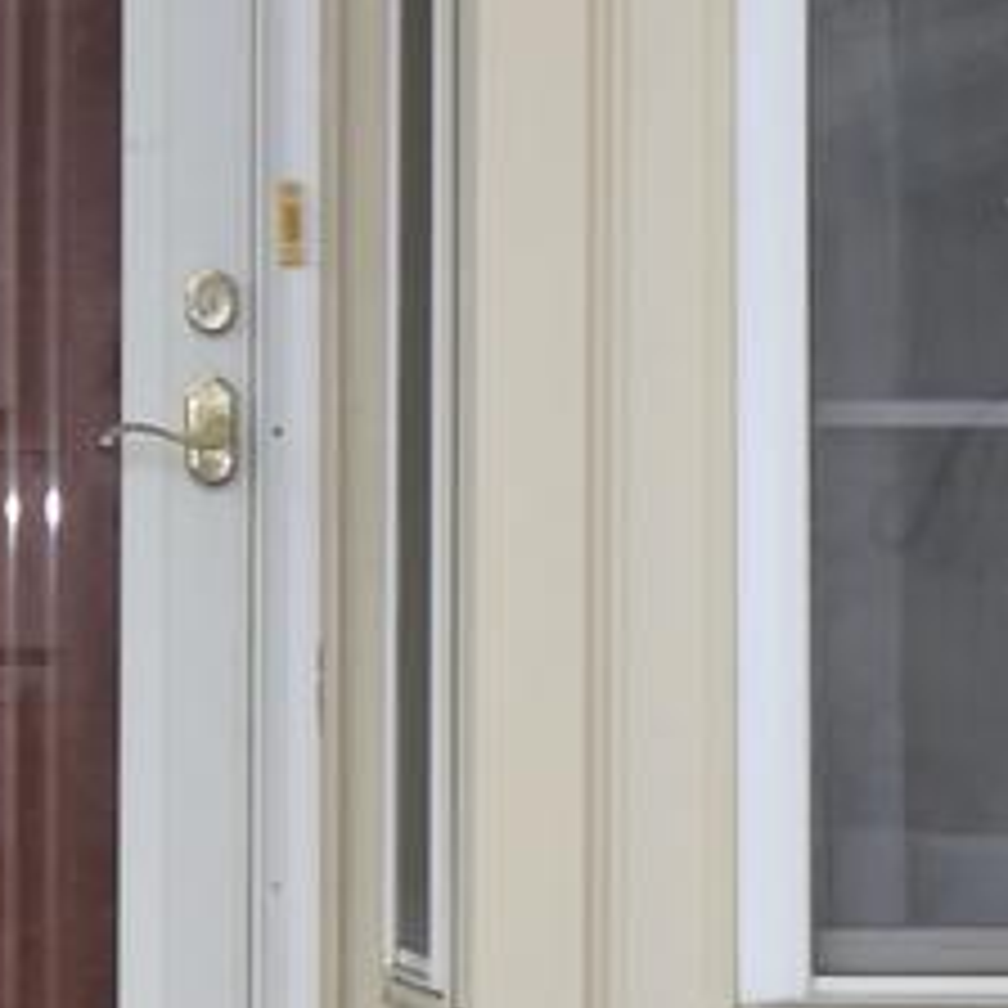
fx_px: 9225
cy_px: 605
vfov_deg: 6.3
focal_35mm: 280
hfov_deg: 6.2
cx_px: -356
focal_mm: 24
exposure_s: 1/200
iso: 100
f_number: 7.1
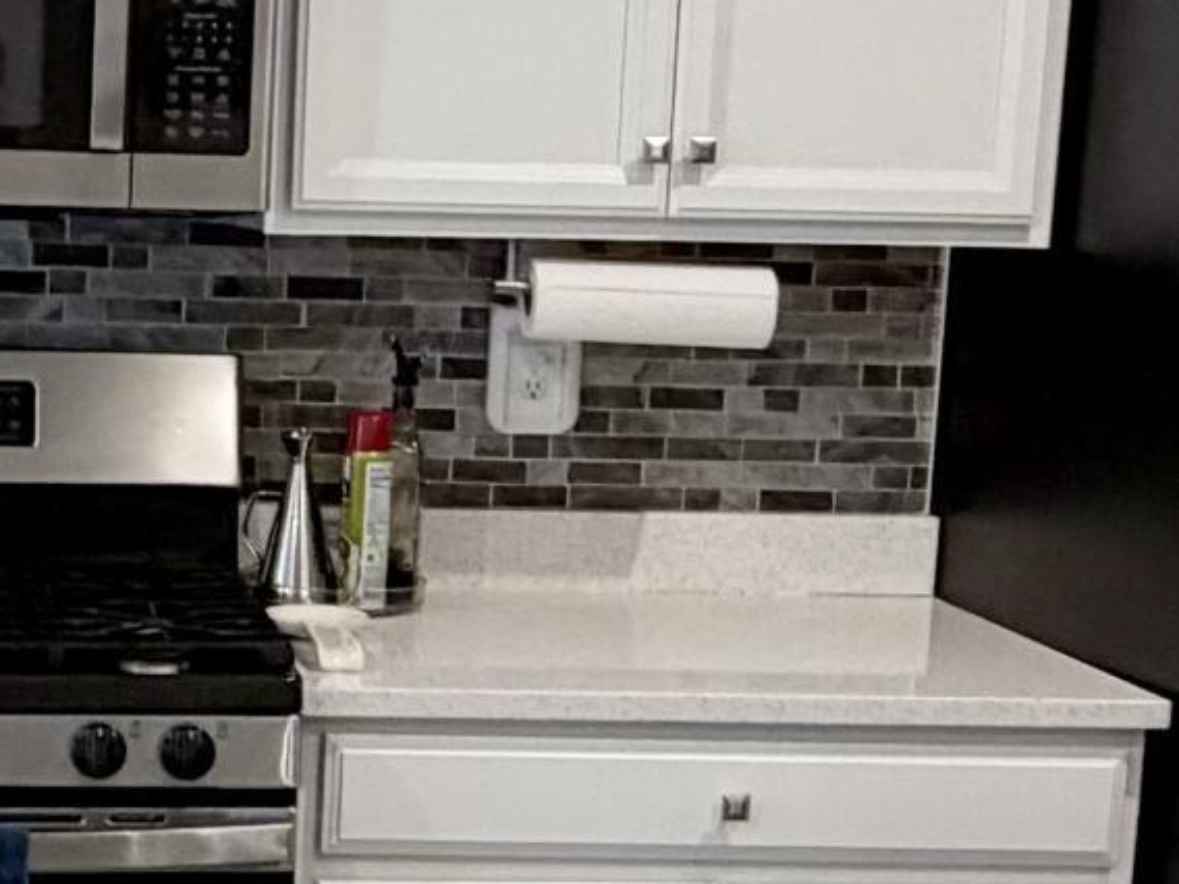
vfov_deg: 19.9
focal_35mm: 74
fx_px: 2520
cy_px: 548
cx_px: 73
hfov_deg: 25.4
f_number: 2.2
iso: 250
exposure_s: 1/60
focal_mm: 2.22
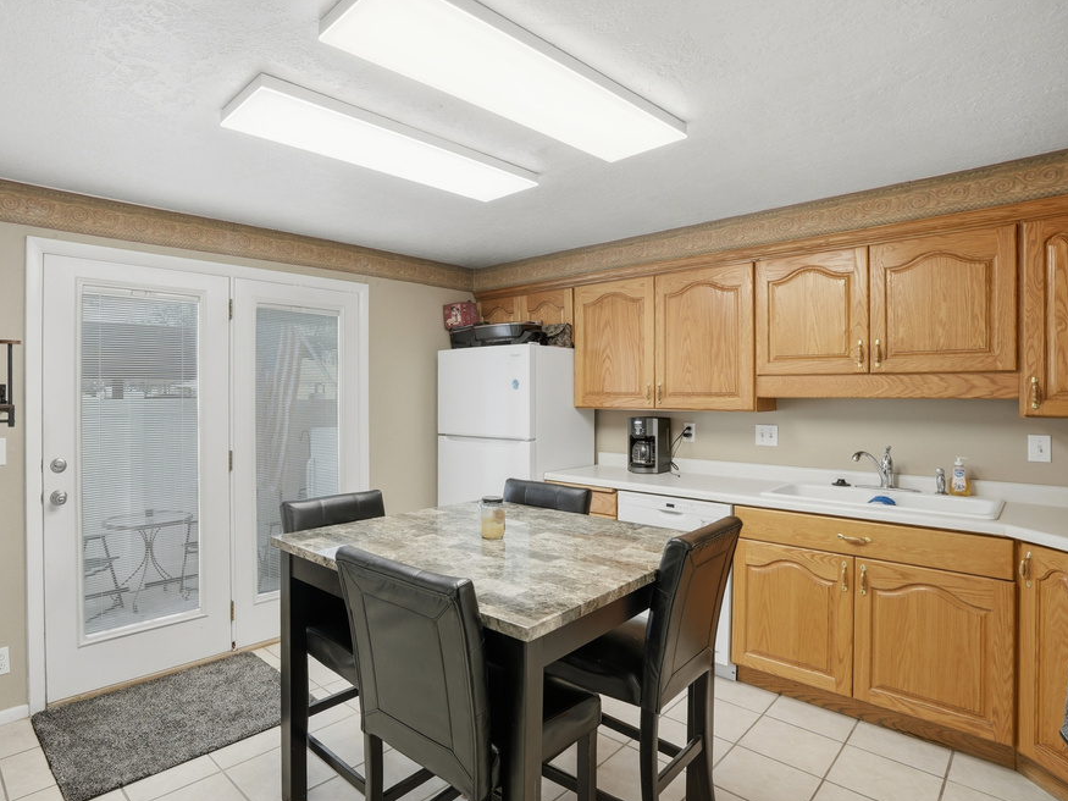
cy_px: 411
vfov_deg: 71.6
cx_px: 447
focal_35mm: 18
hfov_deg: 87.0
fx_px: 555
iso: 250
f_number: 9
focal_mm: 16
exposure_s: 1/250
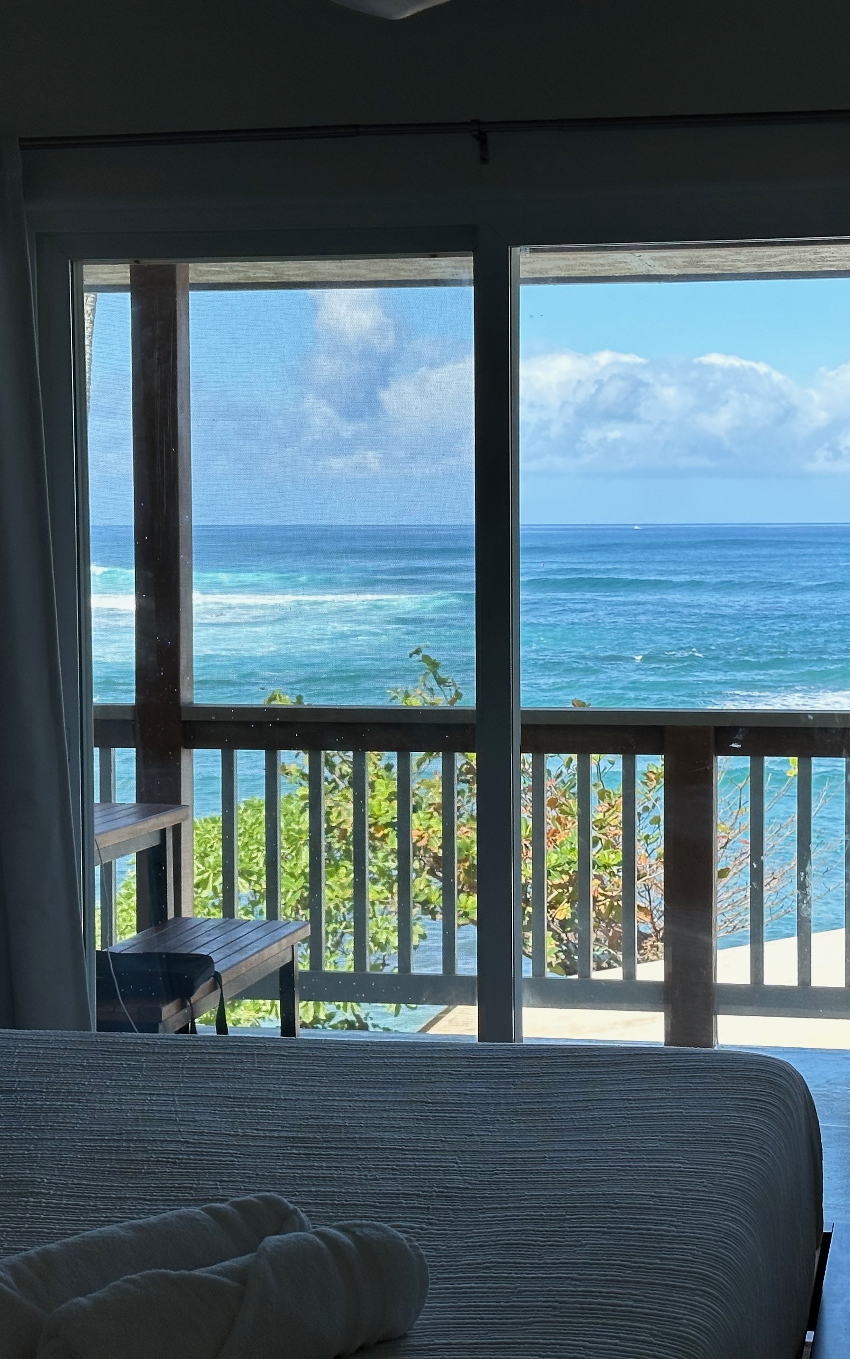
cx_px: 492
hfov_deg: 19.1
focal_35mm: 68
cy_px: 679
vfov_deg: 30.2
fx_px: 2520
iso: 64
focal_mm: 6.86
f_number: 1.78
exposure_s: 1/1695
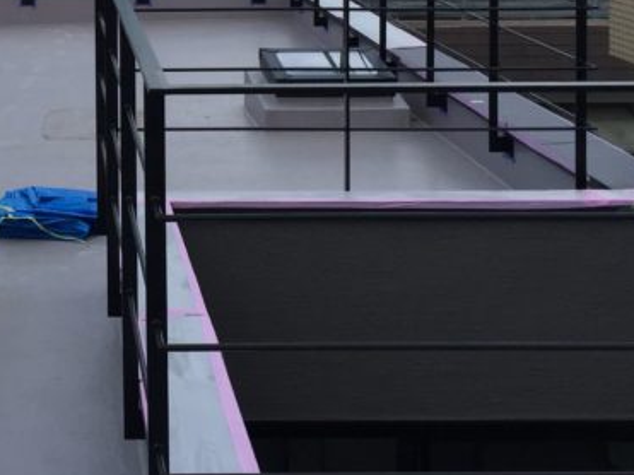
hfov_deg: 23.6
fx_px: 1465
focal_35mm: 80
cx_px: 38
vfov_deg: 17.5
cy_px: -103
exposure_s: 1/2475
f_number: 2.2
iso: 32
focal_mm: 4.15
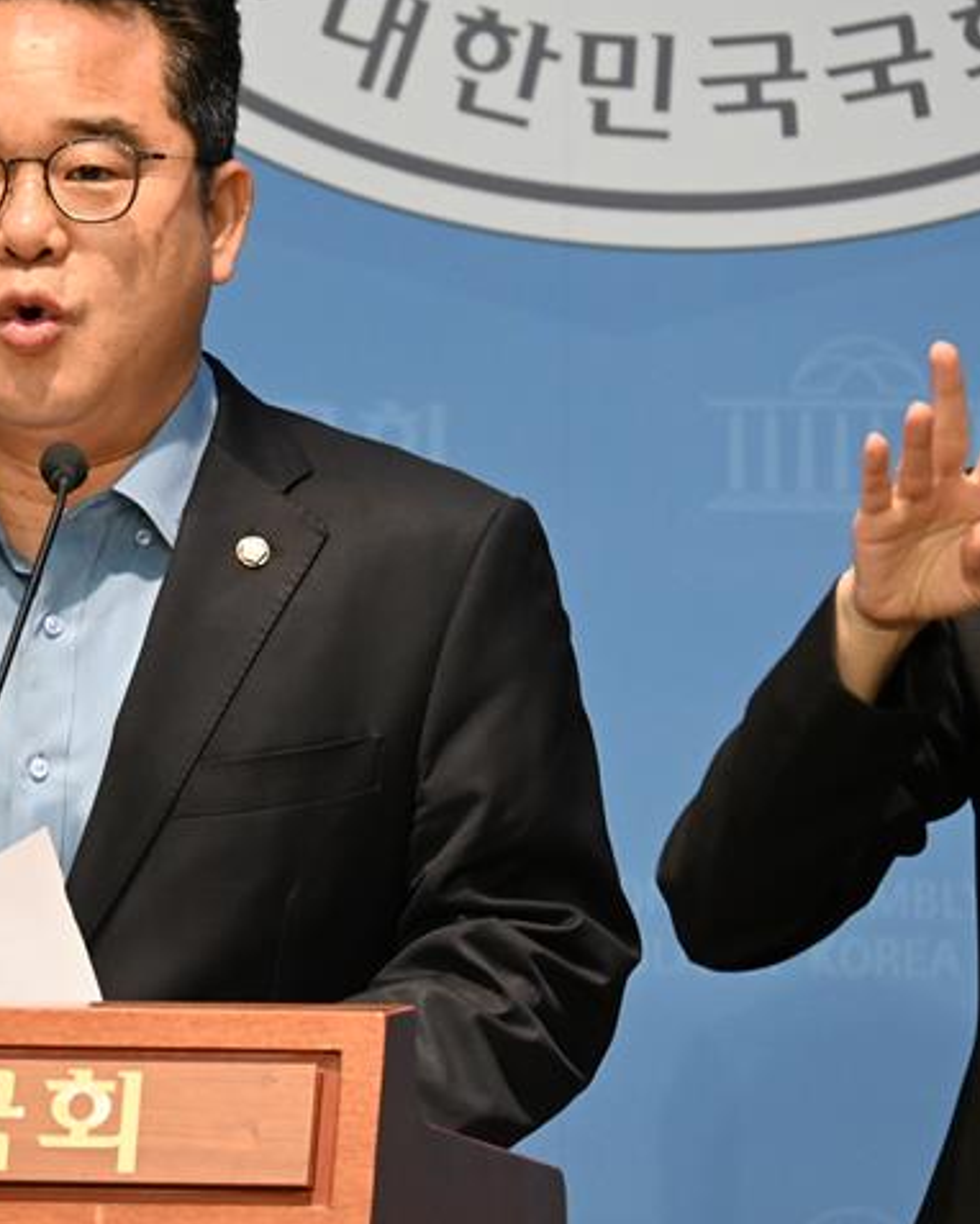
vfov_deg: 3.5
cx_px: 139
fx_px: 20254
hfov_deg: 2.8
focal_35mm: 559
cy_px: 481
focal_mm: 185
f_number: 5.6
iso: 2000
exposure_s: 1/250
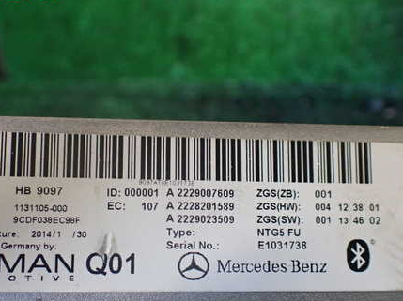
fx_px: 489
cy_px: 192
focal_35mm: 42
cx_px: 167
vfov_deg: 34.1
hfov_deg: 44.7
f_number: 2.3
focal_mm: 5.4
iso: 500
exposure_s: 1/125
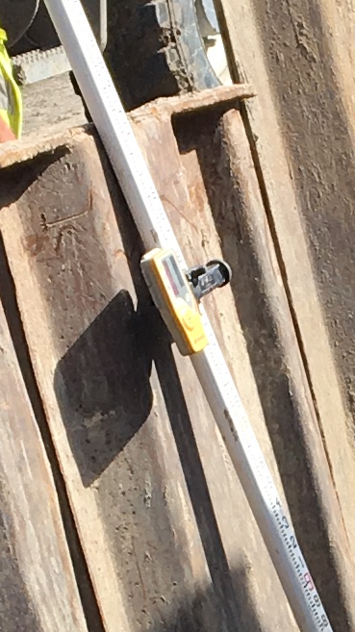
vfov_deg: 10.8
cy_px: 886
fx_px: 3250
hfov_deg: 6.2
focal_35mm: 194
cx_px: 444
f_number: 2.2
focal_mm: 4.15
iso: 25
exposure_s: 1/601
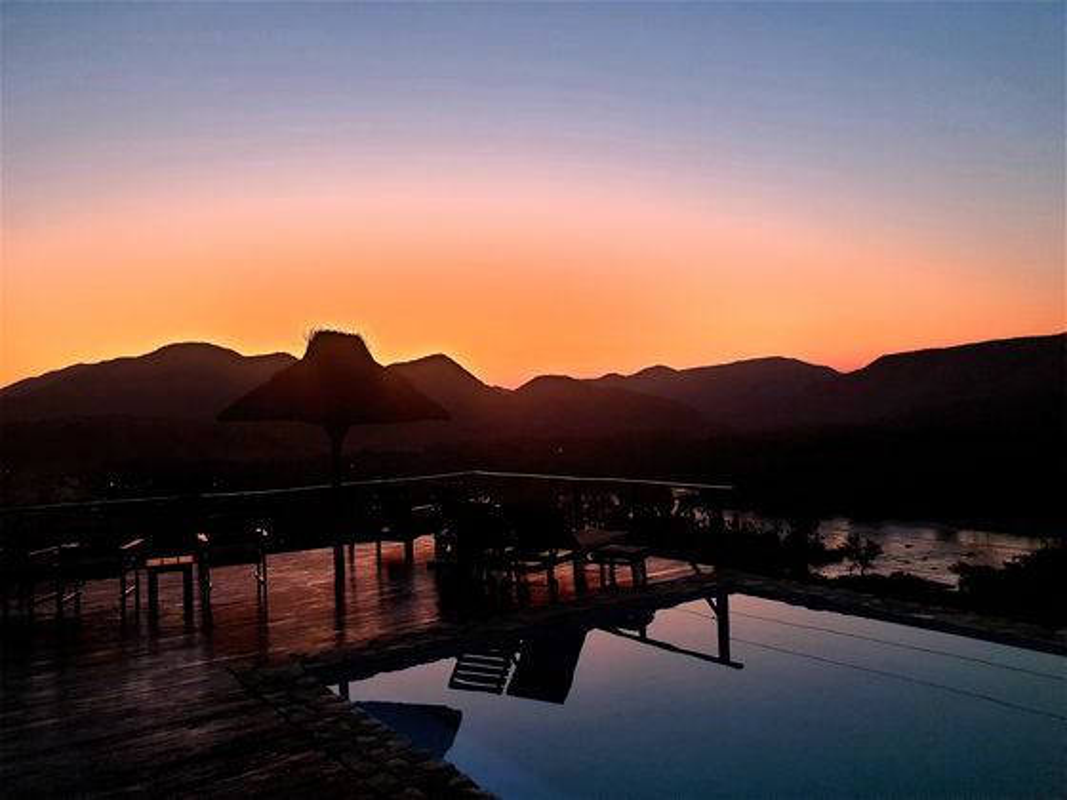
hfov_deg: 67.3
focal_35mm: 26
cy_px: 400
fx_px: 801
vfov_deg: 53.1
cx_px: 534
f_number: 2.4
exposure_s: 1/27
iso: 250
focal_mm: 4.3
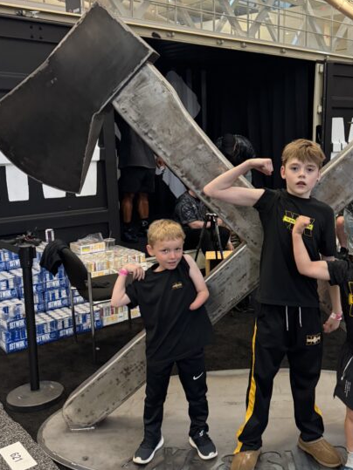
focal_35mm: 38
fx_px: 517
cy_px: 229
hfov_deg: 36.6
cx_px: 274
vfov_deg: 49.0
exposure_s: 1/60
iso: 640
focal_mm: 6.76
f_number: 1.78
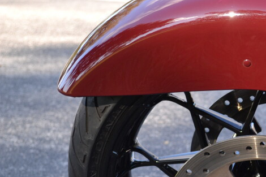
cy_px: 176
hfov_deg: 14.6
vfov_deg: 9.9
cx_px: 272
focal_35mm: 138
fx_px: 1019
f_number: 5.6
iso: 180
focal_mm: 36
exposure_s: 1/125
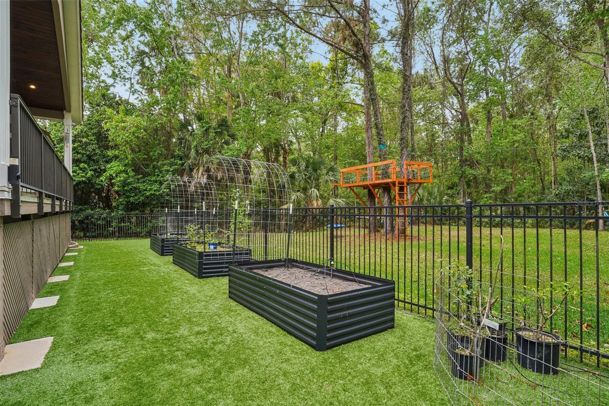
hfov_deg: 93.3
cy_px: 203
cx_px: 304
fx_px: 288
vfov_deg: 70.4
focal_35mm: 17
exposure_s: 1/3.33
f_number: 20
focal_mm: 17
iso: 100
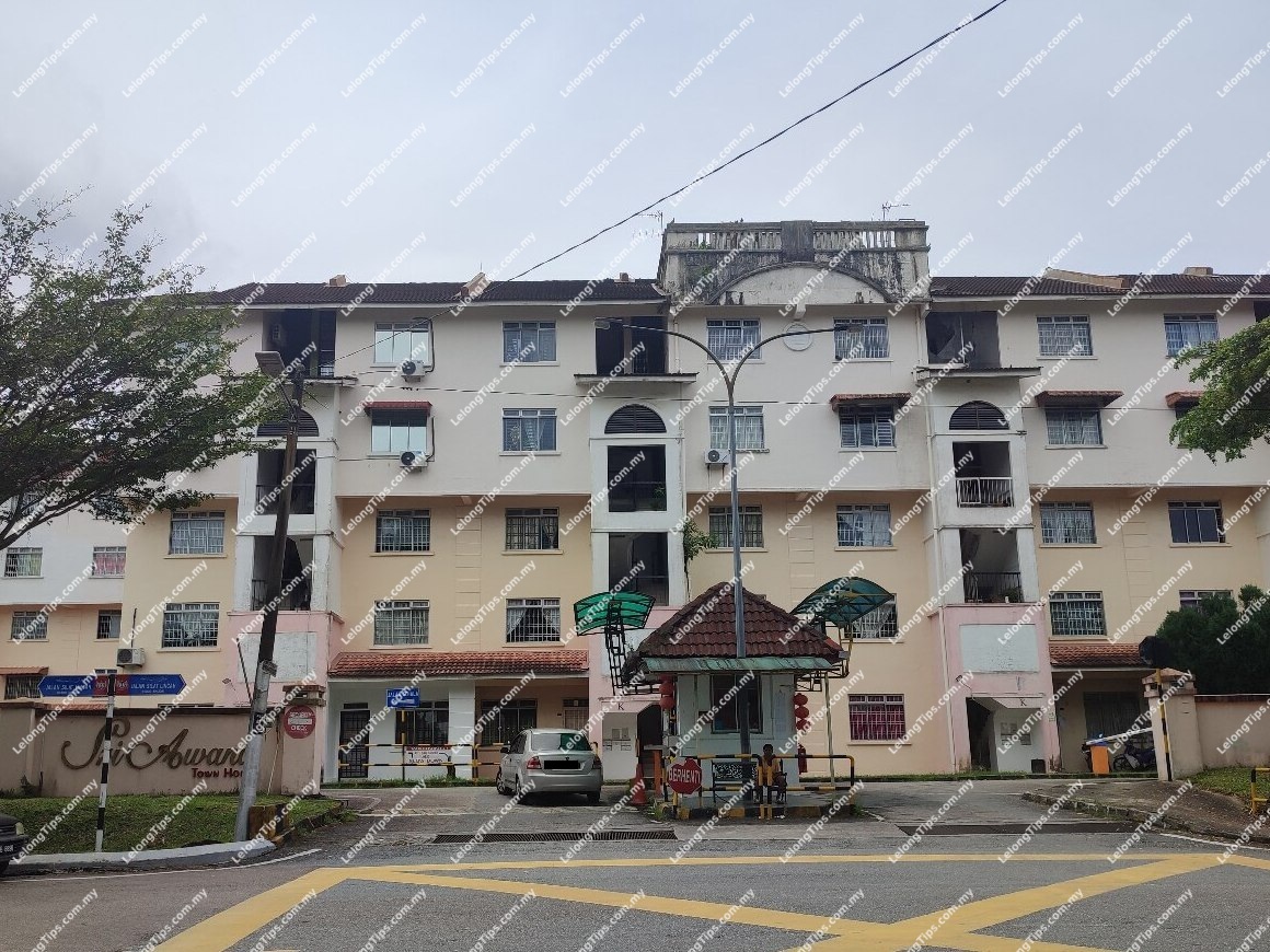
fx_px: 881
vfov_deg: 56.8
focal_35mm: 24
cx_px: 635
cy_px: 476
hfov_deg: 71.6
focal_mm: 5.89
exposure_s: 1/1060
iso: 50
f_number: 1.89
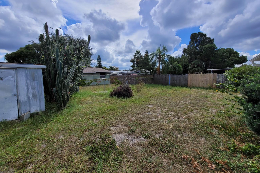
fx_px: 101
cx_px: 128
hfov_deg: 104.2
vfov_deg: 81.1
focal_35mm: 14
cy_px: 81
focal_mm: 2.2
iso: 50
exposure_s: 1/2752
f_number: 2.2
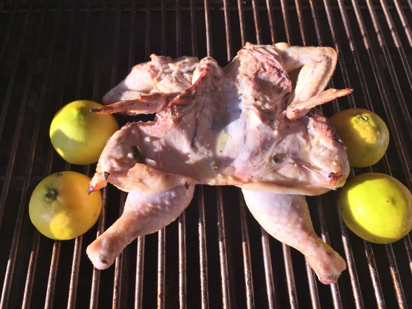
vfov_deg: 48.2
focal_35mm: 29
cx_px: 206
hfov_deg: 61.7
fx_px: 345
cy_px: 154
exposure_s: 1/898
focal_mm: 4.15
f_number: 2.2
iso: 32
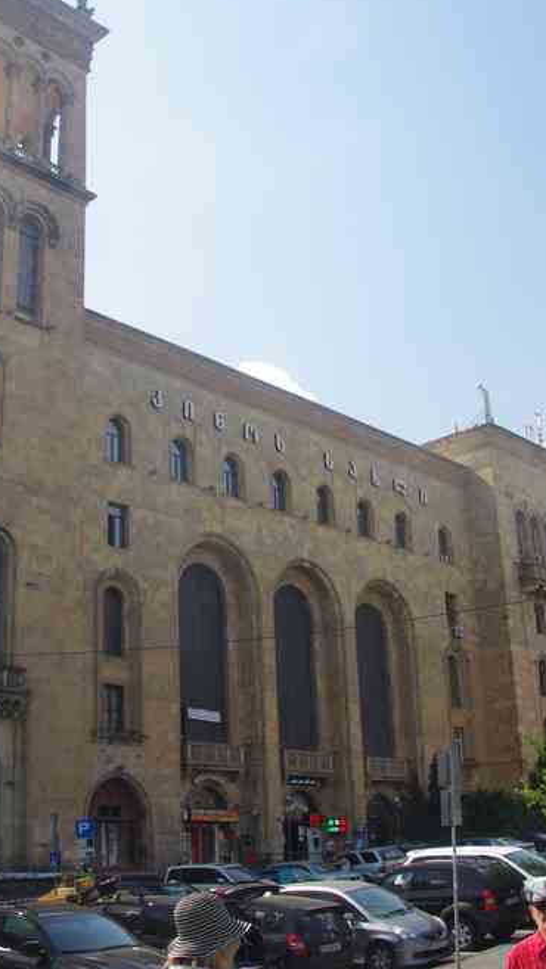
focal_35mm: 43
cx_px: 291
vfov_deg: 47.3
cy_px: 481
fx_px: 1106
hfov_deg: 27.7
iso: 200
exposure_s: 1/50
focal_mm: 18
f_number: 11
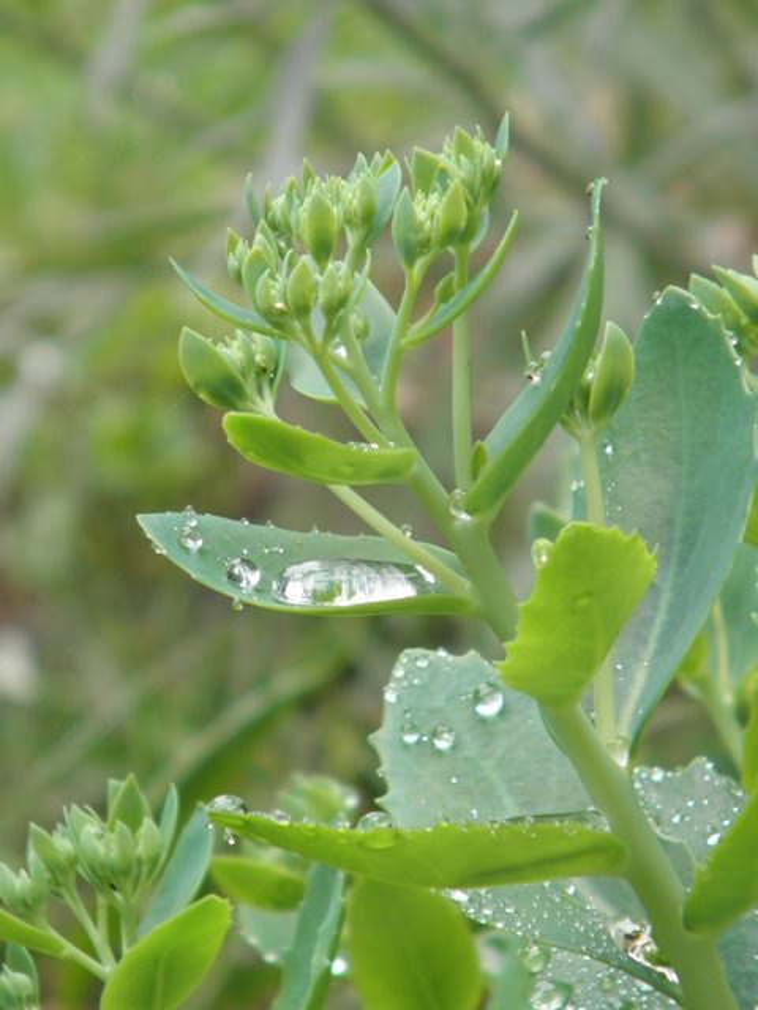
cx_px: 379
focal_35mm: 420
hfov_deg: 3.5
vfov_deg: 4.7
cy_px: 505
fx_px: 12263
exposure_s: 1/80
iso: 200
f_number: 5.4
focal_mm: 75
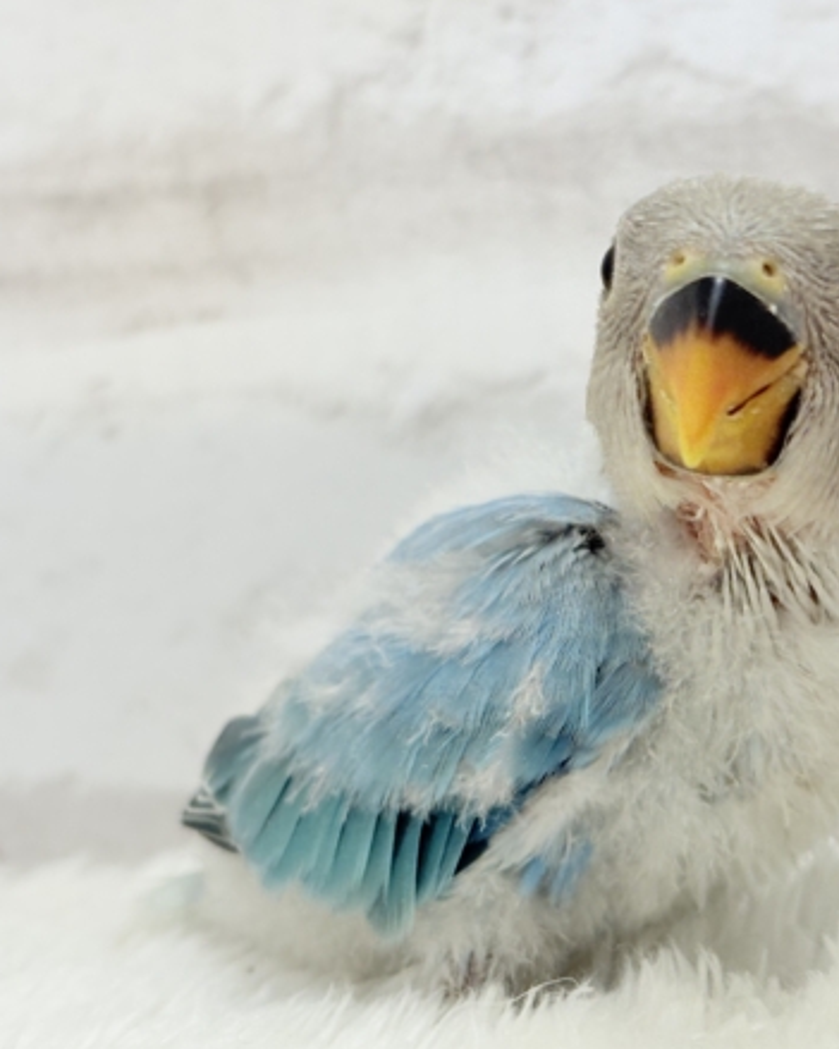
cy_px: 519
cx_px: 648
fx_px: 2298
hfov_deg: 20.5
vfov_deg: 25.7
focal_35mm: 74
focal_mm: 5.96
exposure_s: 1/100
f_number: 1.6
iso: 125
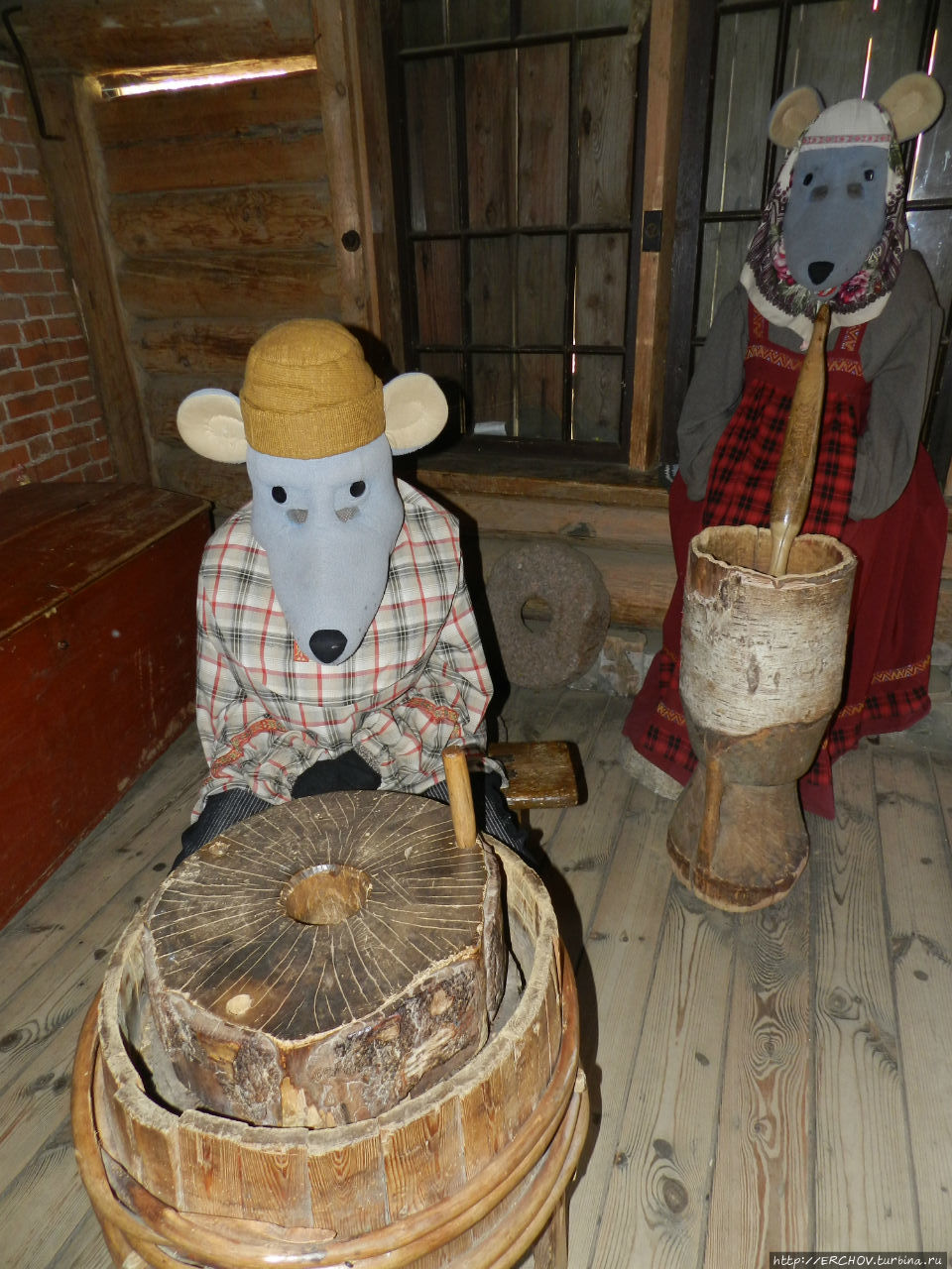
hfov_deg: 58.9
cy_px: 634
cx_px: 476
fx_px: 843
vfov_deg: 73.9
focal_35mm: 23
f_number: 3.4
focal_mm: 4
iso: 200
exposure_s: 1/30
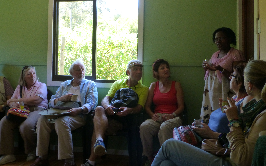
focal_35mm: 42
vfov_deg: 30.5
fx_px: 304
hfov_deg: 47.2
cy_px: 72
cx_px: 133
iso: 400
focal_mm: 6.9
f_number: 3.9
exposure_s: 1/60
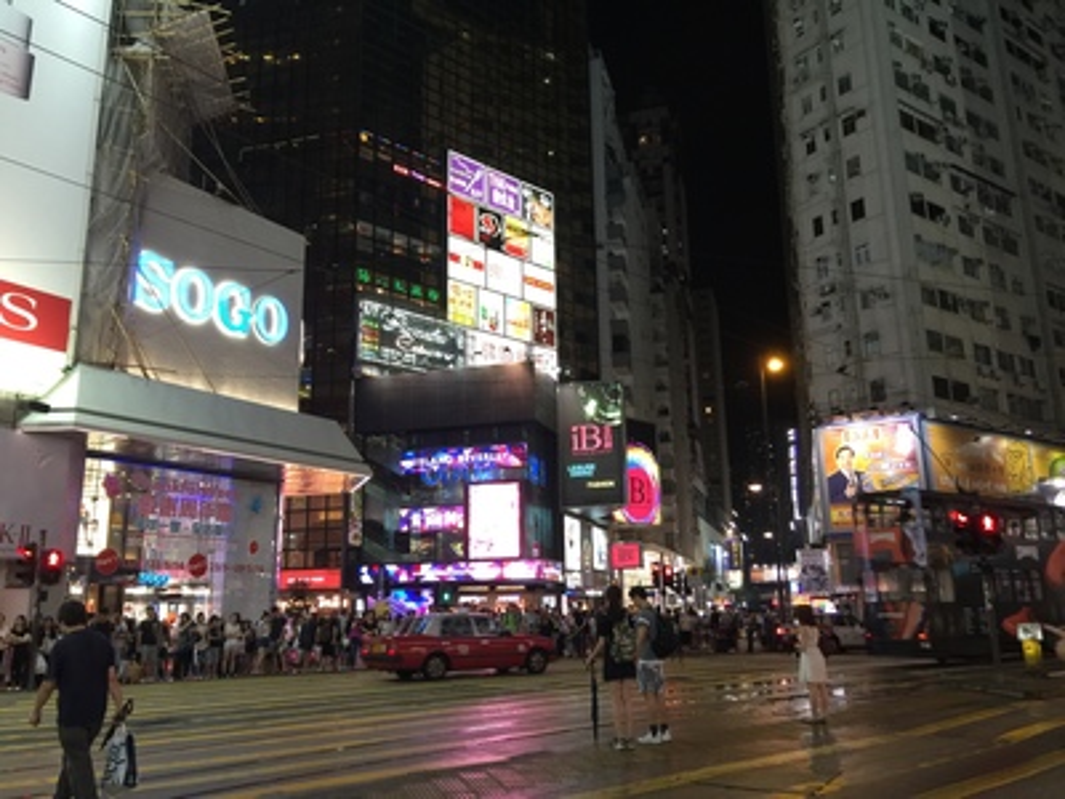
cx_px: 532
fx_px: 892
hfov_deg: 61.7
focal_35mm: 29
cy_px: 400
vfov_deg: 48.2
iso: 40
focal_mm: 4.15
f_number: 2.2
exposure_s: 1/17
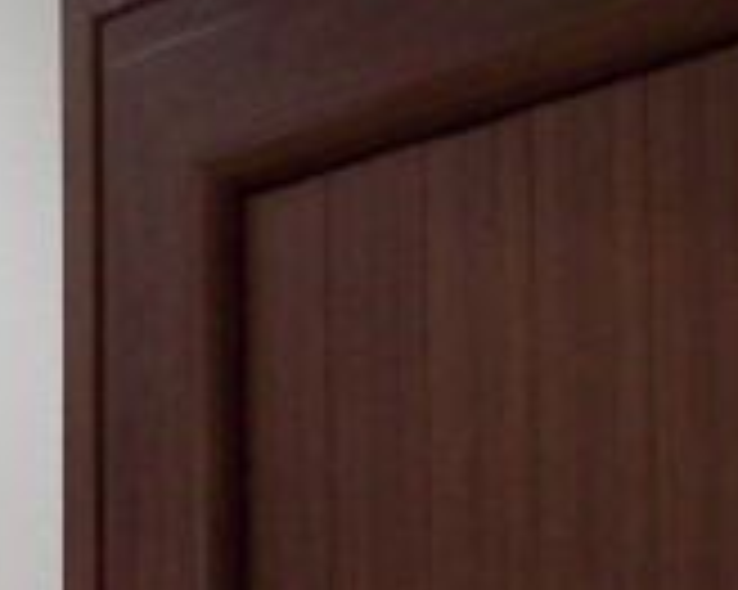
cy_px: 680
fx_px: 3296
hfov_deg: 12.1
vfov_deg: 10.1
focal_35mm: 151
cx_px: -430
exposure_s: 1/64
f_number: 2.7
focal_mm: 6
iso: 200
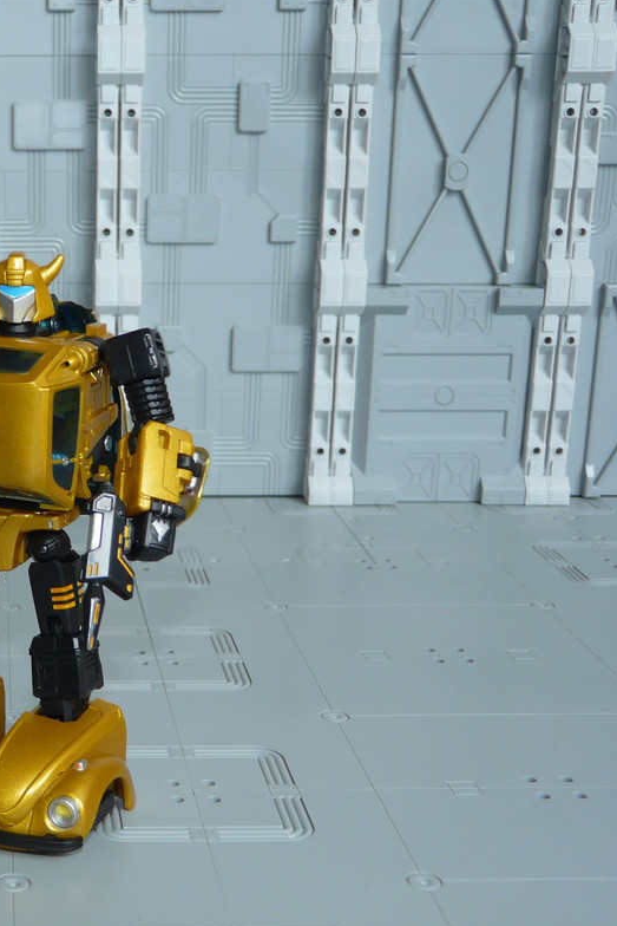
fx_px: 1490
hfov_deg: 22.5
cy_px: 468
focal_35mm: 58
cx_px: 3
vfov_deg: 34.5
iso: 100
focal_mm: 6.7
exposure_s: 1/50
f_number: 3.2
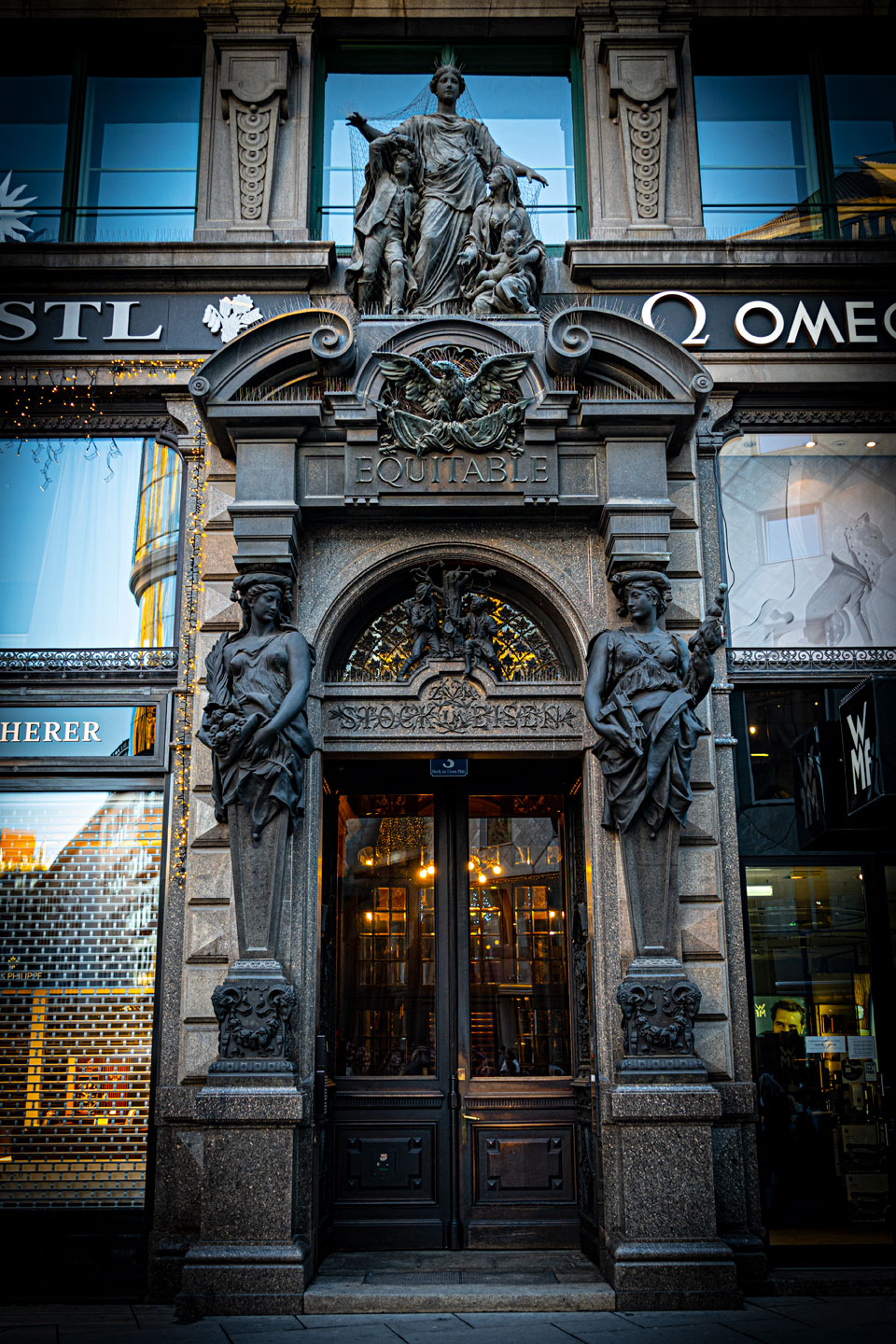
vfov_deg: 52.8
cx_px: 448
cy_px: 672
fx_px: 1355
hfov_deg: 36.6
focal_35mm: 36
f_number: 2.8
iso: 400
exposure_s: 1/125
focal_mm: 24.2
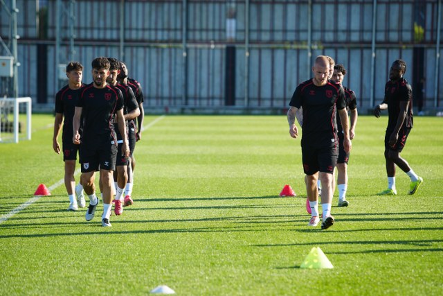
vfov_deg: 6.9
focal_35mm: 200
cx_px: 222
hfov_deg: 10.3
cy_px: 148
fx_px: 2462
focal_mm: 200
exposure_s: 1/320
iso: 100
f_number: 7.1
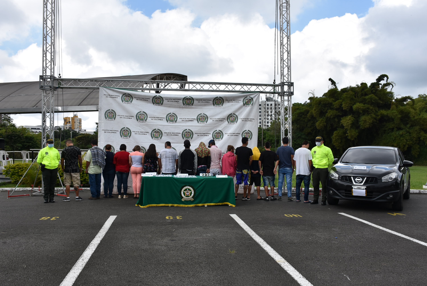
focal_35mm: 30
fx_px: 356
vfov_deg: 43.7
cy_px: 143
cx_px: 214
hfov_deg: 61.9
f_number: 8
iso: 200
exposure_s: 1/500
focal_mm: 20
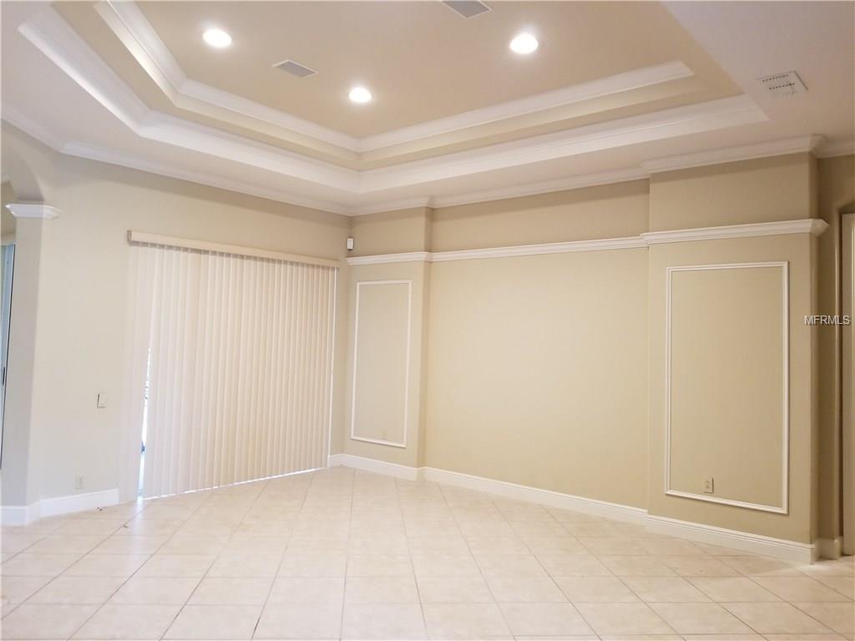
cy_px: 320
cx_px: 428
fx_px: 642
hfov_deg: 67.3
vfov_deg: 53.1
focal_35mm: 26
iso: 250
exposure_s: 1/20
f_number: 1.7
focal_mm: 4.25
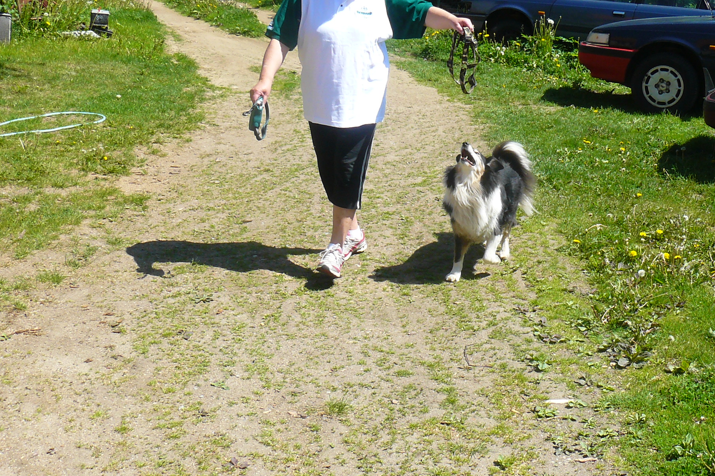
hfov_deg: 37.3
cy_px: 204
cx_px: 455
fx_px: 1053
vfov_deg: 25.5
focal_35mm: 53
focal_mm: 6
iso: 100
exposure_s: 1/250
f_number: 5.6
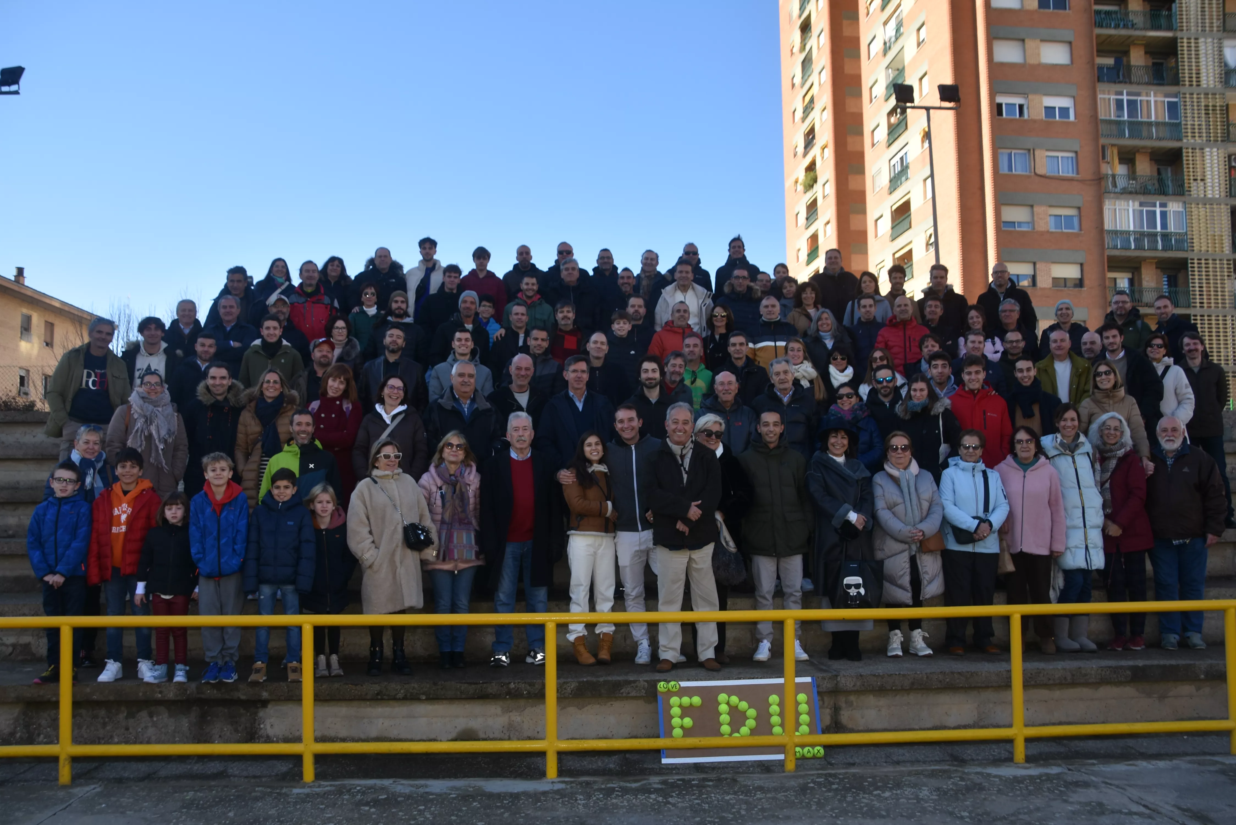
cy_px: 412
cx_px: 618
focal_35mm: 32
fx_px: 1082
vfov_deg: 41.7
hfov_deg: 59.5
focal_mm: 21
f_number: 5.6
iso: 100
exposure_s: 1/250
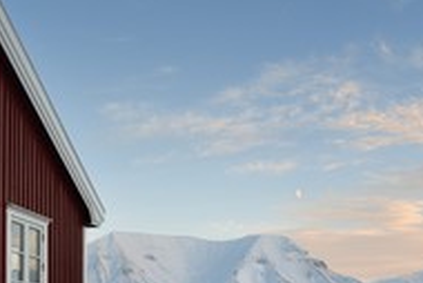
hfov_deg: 37.5
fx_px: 623
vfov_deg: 24.2
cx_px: 229
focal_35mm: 53
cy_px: 296
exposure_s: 1/80
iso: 200
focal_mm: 24
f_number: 10
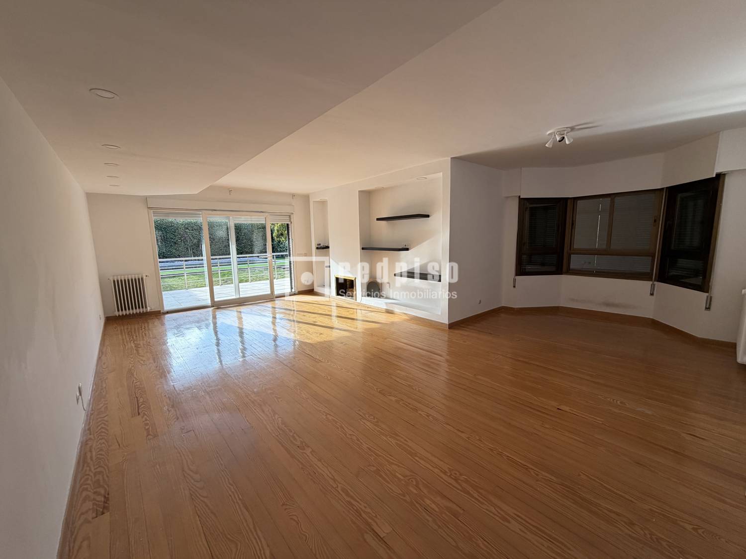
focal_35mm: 14
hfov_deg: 102.1
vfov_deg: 85.7
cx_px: 373
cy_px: 280
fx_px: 302
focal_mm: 2.22
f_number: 2.2
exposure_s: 1/121
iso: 50
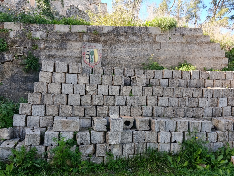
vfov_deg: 51.3
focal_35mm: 27
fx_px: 183
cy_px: 100
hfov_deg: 65.2
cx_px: 122
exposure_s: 1/100
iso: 67
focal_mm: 6.11
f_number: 1.65
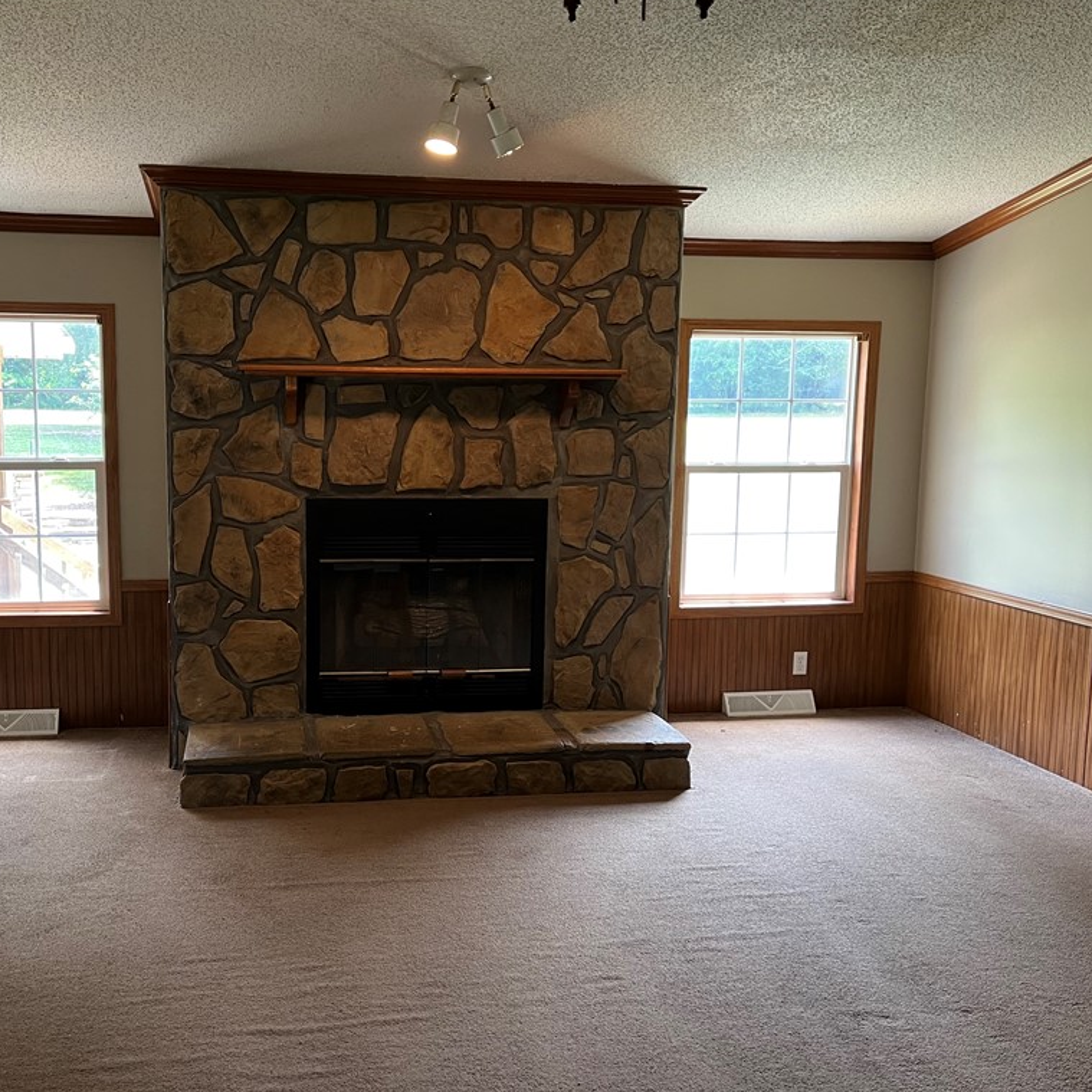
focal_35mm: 31
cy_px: 545
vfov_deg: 52.5
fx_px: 1106
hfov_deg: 52.0
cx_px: 414
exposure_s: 1/60
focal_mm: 5.1
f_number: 1.6
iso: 80
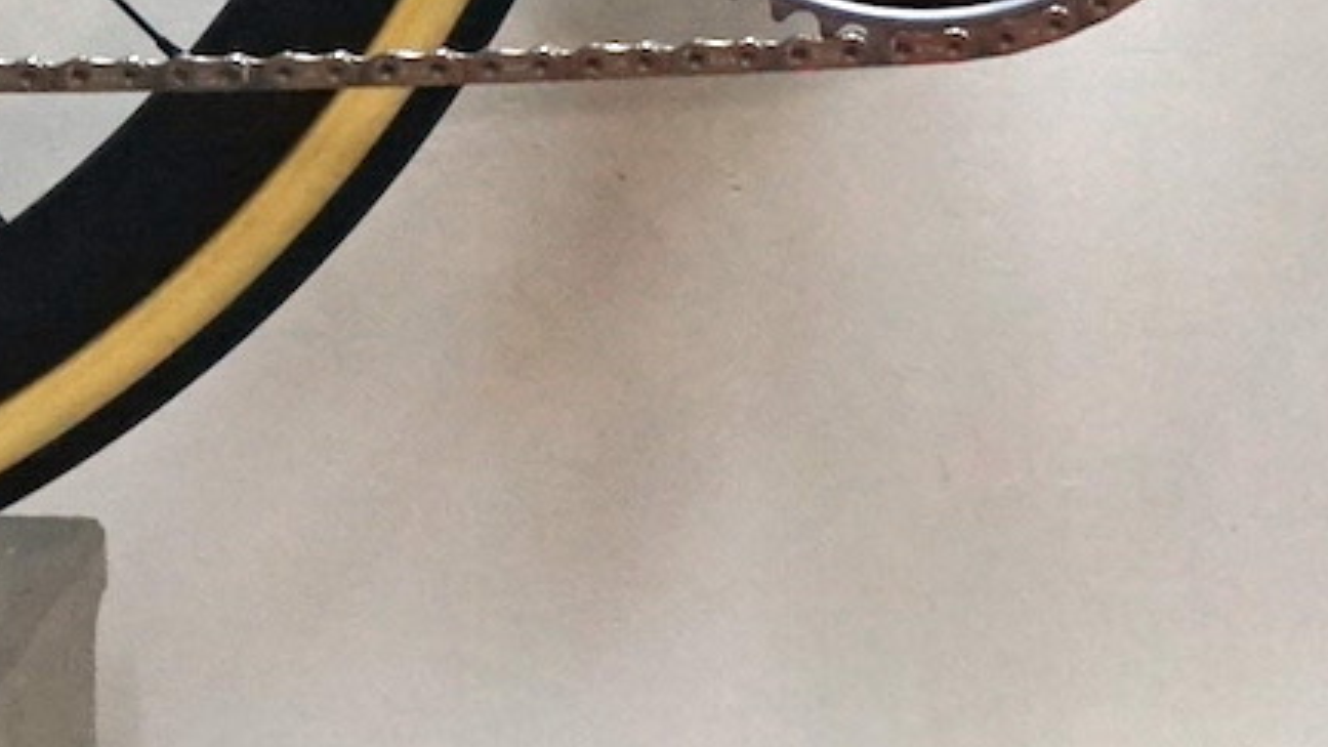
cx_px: 1374
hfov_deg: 5.5
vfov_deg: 3.1
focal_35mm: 390
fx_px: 13733
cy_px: -1274
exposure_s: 1/160
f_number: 5.6
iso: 2500
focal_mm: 70
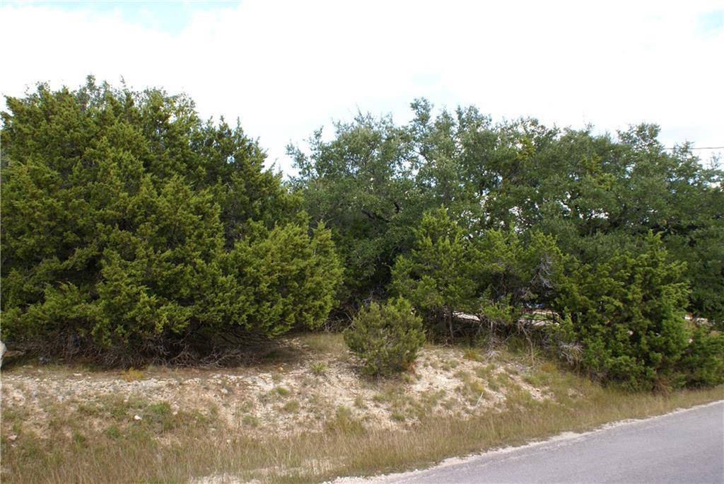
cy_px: 242
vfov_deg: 36.9
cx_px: 362
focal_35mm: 36
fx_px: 724
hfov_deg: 53.1
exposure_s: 1/80
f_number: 9
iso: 100
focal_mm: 24
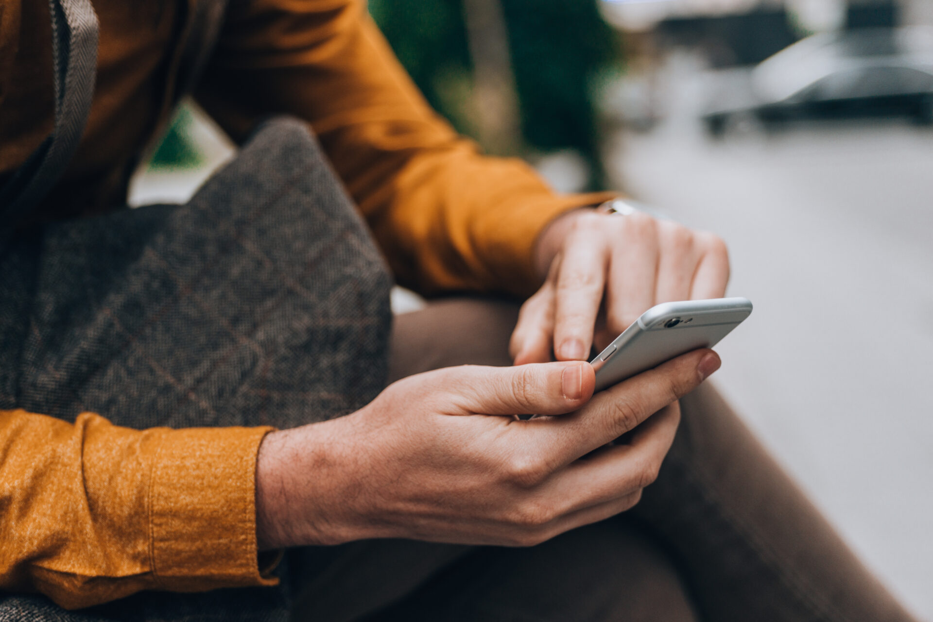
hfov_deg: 33.4
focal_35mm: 60
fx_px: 1555
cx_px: 466
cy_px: 311
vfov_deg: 22.6
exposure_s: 1/125
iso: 200
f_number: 3.2
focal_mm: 60
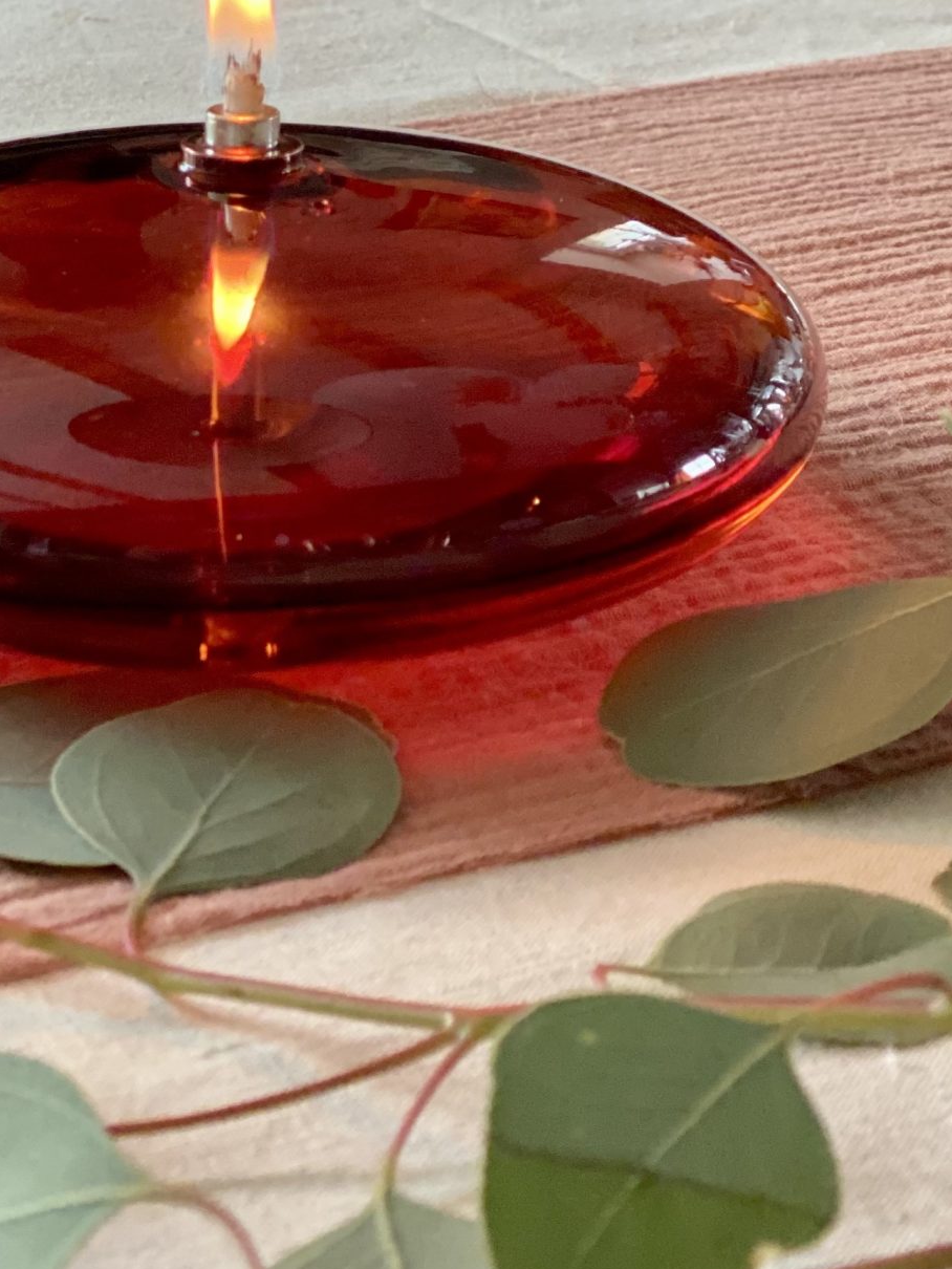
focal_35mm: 110
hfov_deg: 13.4
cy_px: 386
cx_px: 300
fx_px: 4032
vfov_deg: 17.8
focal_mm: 6
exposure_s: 1/122
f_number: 2
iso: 200
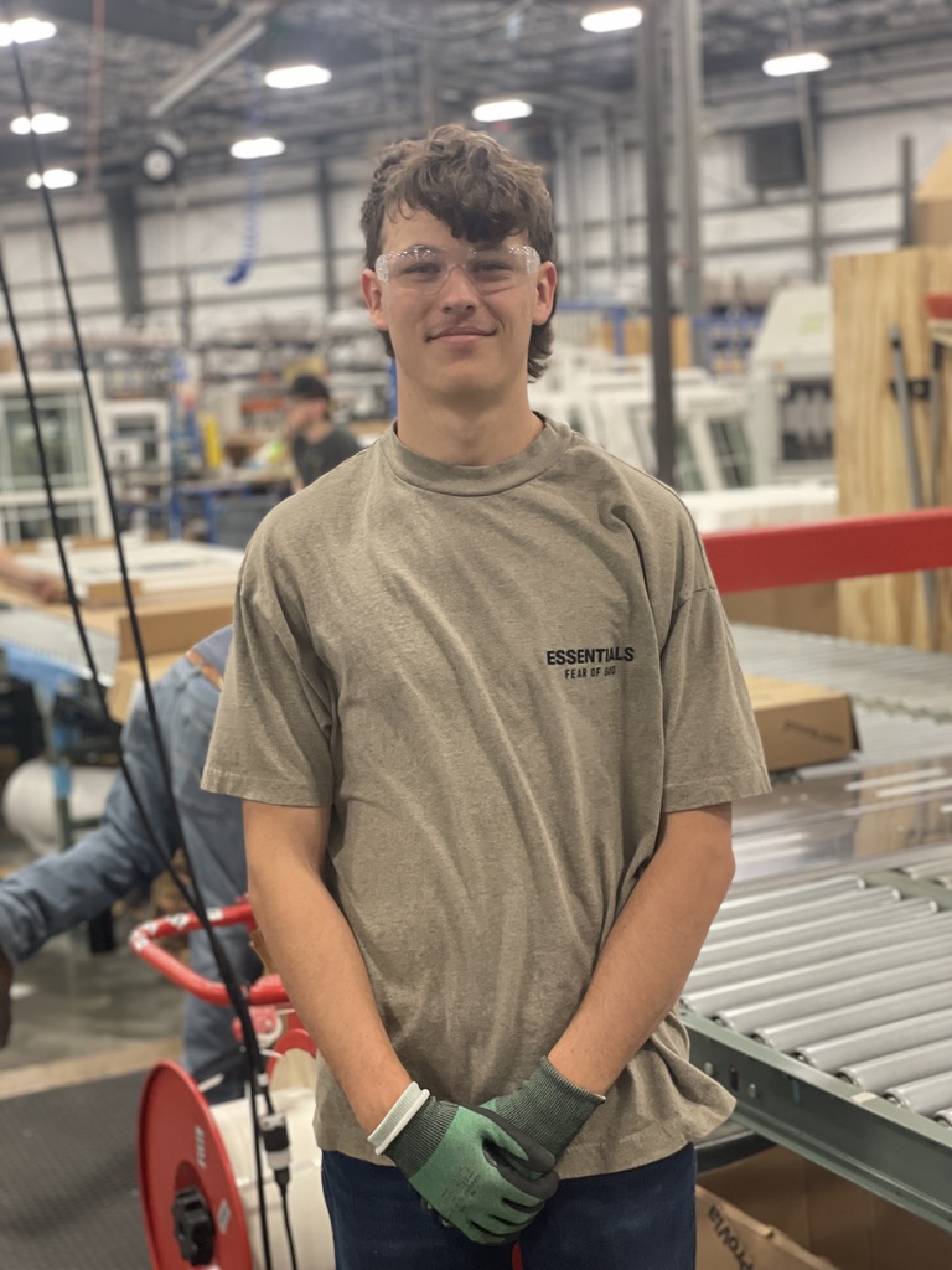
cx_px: 476
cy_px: 635
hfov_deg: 28.0
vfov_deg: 36.8
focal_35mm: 52
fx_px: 1907
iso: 160
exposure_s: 1/40
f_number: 2
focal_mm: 6
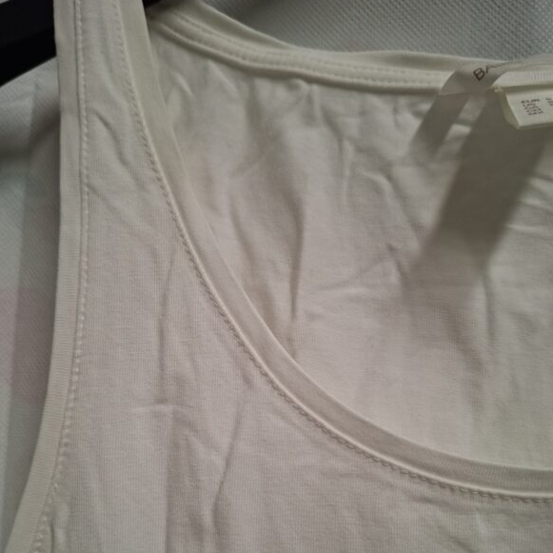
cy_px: 359
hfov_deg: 57.3
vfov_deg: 56.3
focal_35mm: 28
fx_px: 506
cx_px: 269
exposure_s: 1/100
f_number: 1.8
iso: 250
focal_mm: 5.54
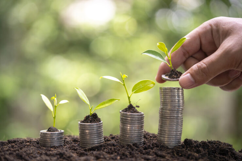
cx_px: 121
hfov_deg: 22.6
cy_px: 80
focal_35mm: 90
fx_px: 605
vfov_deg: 15.2
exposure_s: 1/1000
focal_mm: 90
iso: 640
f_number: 2.8
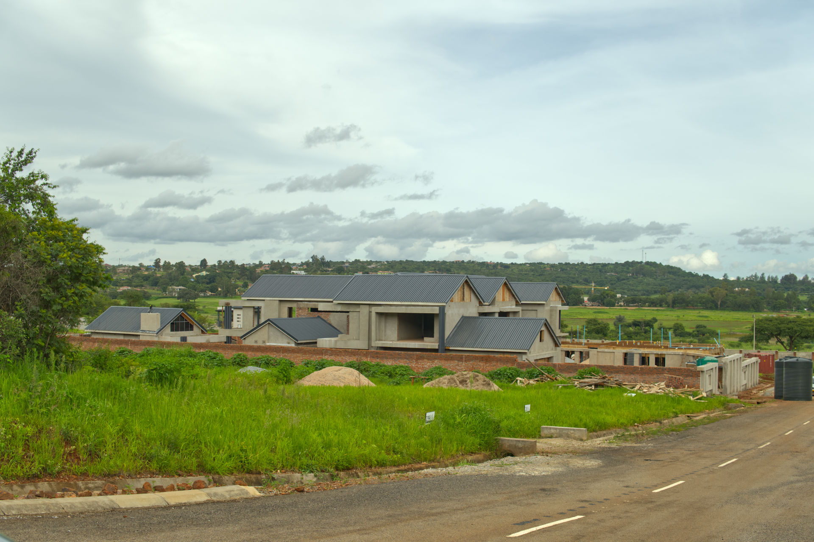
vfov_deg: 29.8
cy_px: 271
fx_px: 1017
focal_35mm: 45
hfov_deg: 43.6
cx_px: 407
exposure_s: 1/320
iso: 100
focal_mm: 30
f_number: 4.5
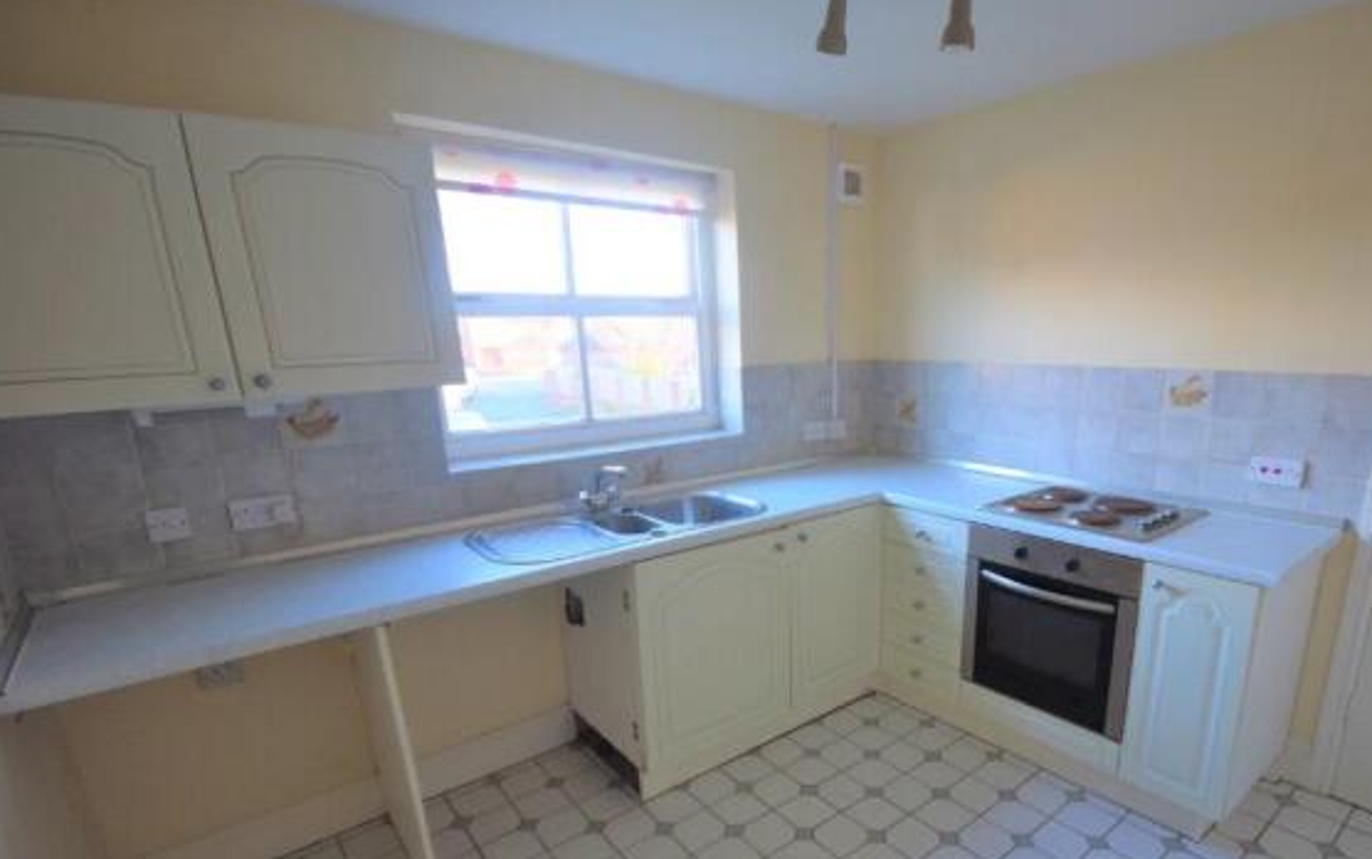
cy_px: 534
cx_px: 796
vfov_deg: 64.2
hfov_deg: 90.3
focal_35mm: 18
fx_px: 673
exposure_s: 1/60
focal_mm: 10
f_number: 4
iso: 500
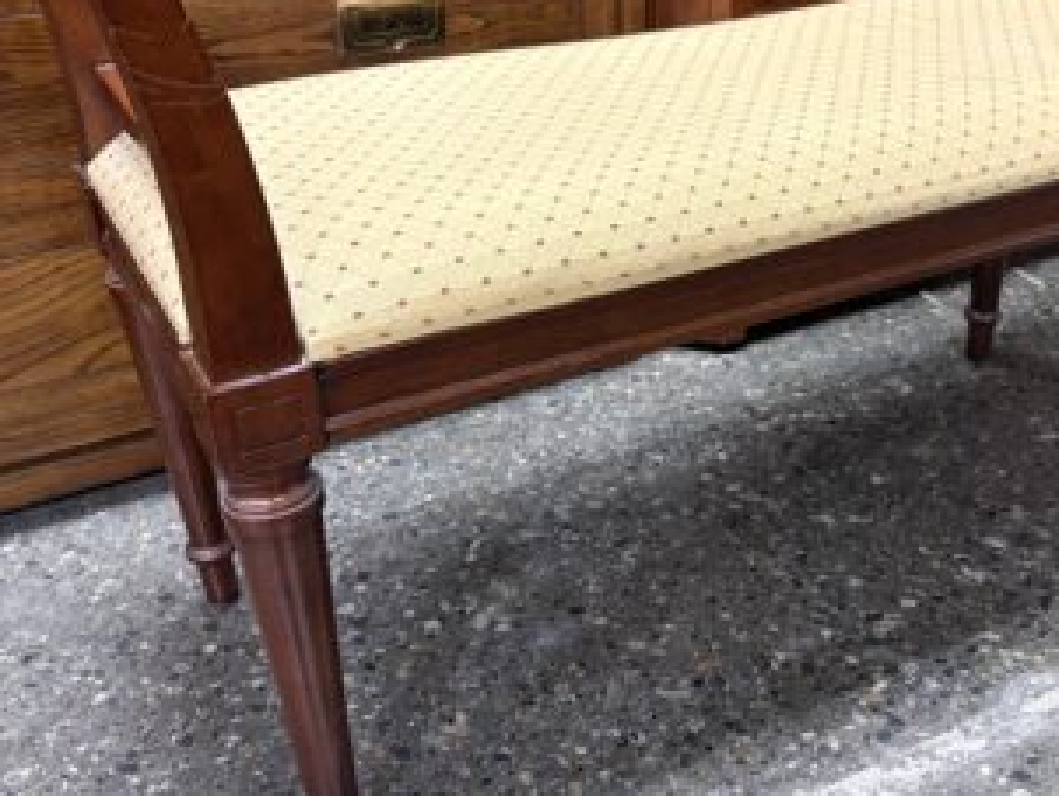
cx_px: 673
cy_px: 338
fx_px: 1317
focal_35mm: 43
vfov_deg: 33.6
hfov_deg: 43.4
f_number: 1.6
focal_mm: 5.96
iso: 400
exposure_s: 1/60
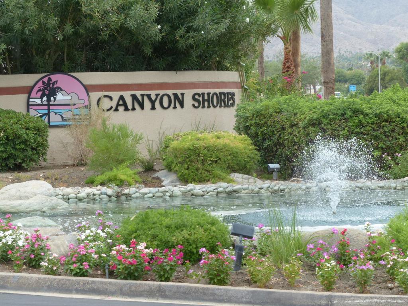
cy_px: 153
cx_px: 204
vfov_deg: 10.7
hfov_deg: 14.3
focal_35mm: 138
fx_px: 1627
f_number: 4
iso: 100
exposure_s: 1/320
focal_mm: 24.8
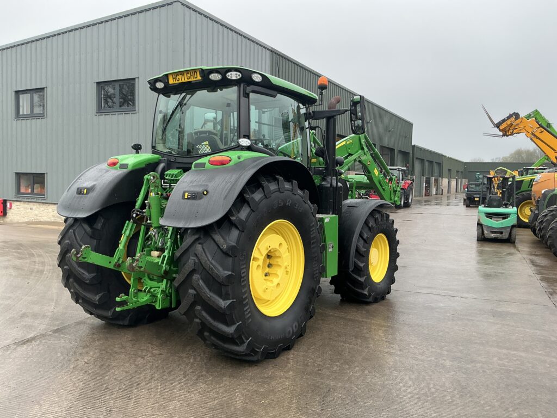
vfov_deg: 49.7
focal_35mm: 28
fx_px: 451
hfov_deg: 63.4
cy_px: 209
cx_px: 278
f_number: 1.8
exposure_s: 1/400
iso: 25
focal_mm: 3
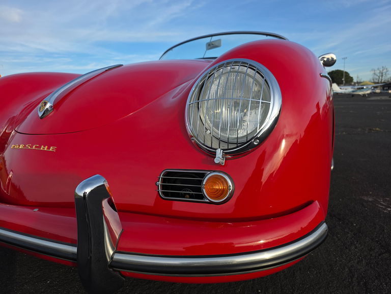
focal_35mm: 23
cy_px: 147
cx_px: 196
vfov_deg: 58.9
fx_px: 260
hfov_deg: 73.9
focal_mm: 6.3
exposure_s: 1/2657
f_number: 1.7
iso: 80
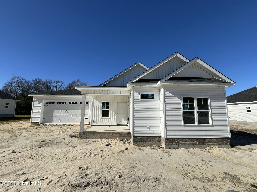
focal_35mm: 13
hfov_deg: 106.2
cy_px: 96
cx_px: 128
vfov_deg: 89.9
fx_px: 97
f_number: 1.8
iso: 32
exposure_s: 1/3311
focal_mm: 1.57
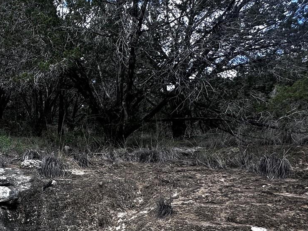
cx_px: -8
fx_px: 347
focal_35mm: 39
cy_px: 165
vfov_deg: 36.2
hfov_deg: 41.0
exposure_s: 1/270
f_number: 2.2
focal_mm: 2.22
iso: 40
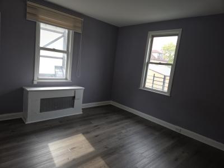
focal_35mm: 23
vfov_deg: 58.9
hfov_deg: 73.9
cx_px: 112
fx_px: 149
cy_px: 84
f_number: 1.8
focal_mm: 5.4
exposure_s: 1/120
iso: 32
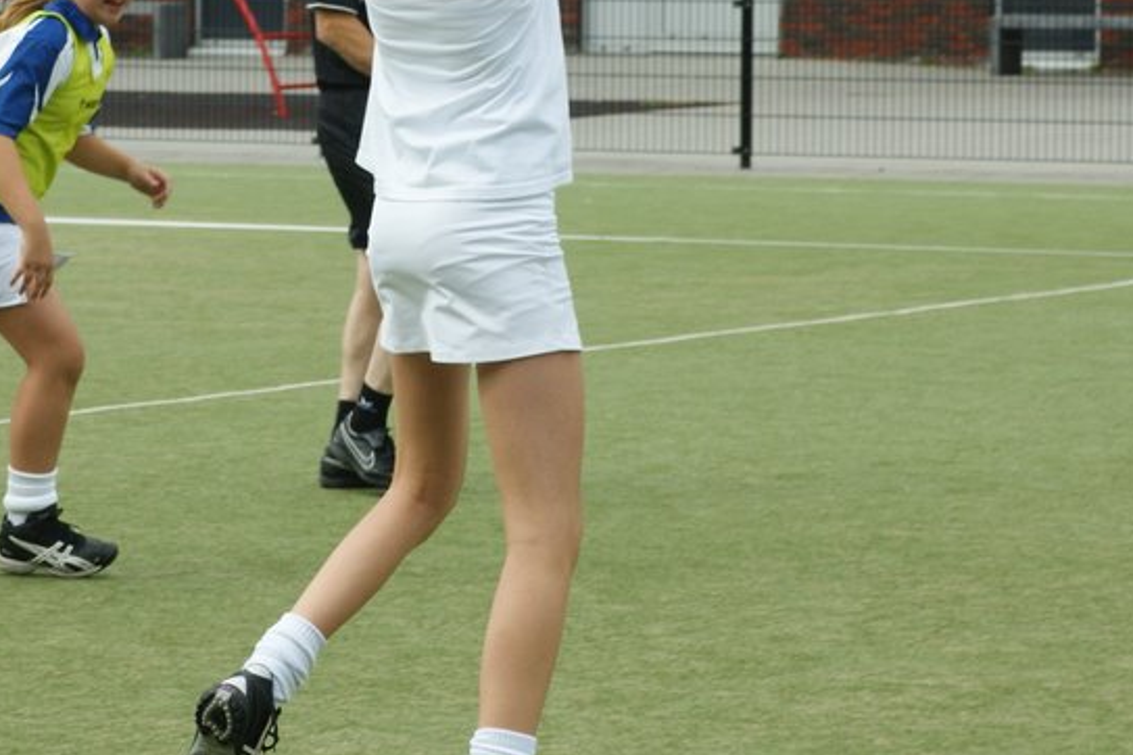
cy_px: 189
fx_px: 7301
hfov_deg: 8.9
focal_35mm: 232
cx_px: 261
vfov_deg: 5.9
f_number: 8
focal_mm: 70
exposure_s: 1/400
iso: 200
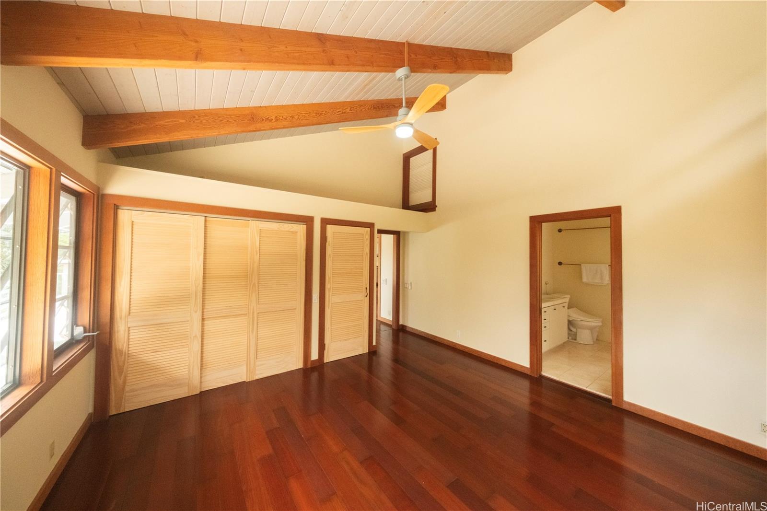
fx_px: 256
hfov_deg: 112.6
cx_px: 384
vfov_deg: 90.0
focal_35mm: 12
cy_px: 256
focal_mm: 8
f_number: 8
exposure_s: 1/160
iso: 2000
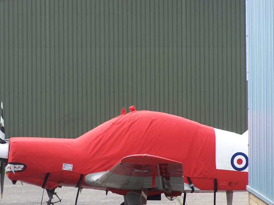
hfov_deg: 6.6
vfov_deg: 4.9
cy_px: 136
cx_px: 113
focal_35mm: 301
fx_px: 2381
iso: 80
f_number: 3.2
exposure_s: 1/750
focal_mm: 36.2
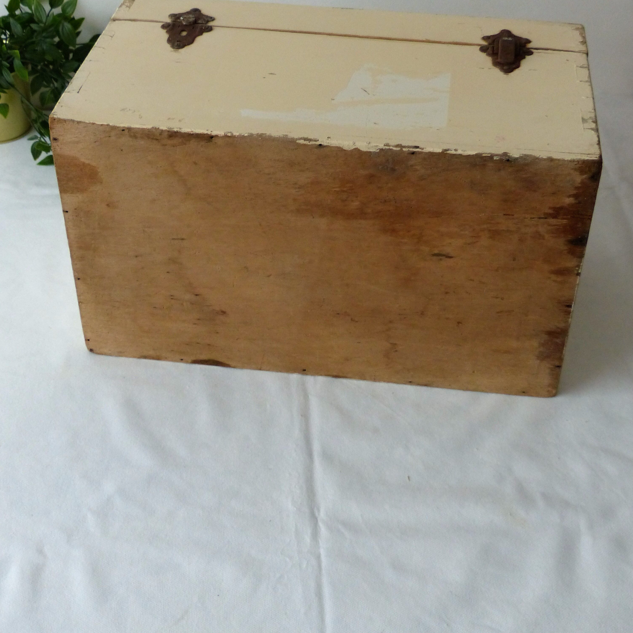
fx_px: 1076
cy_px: 225
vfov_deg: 32.6
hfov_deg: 32.8
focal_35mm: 52
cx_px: 316
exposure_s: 1/60
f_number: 2.8
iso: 320
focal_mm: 7.6
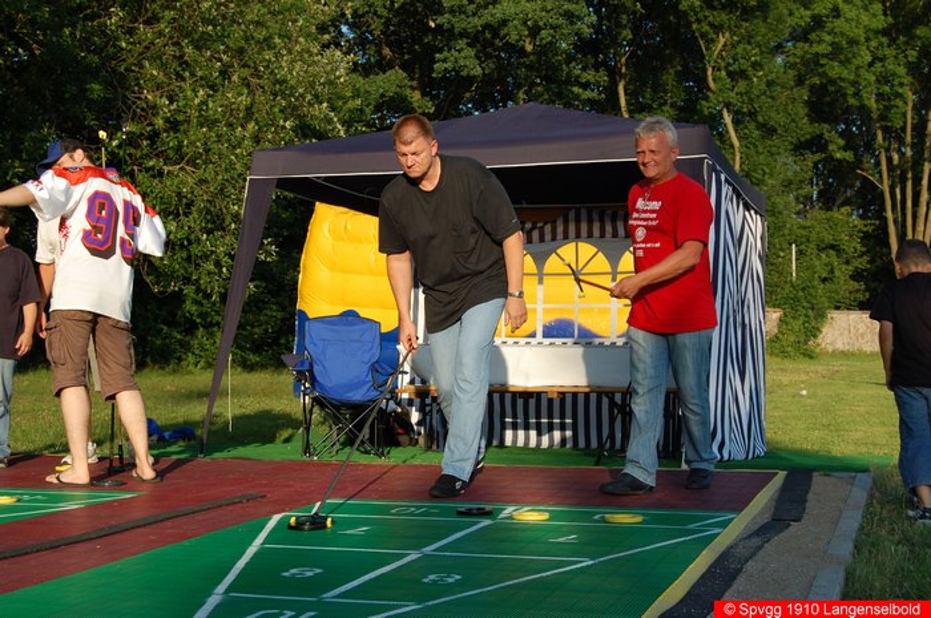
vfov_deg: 23.7
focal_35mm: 57
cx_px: 466
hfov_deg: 35.1
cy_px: 309
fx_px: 1472
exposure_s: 1/250
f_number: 8
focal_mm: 38
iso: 200
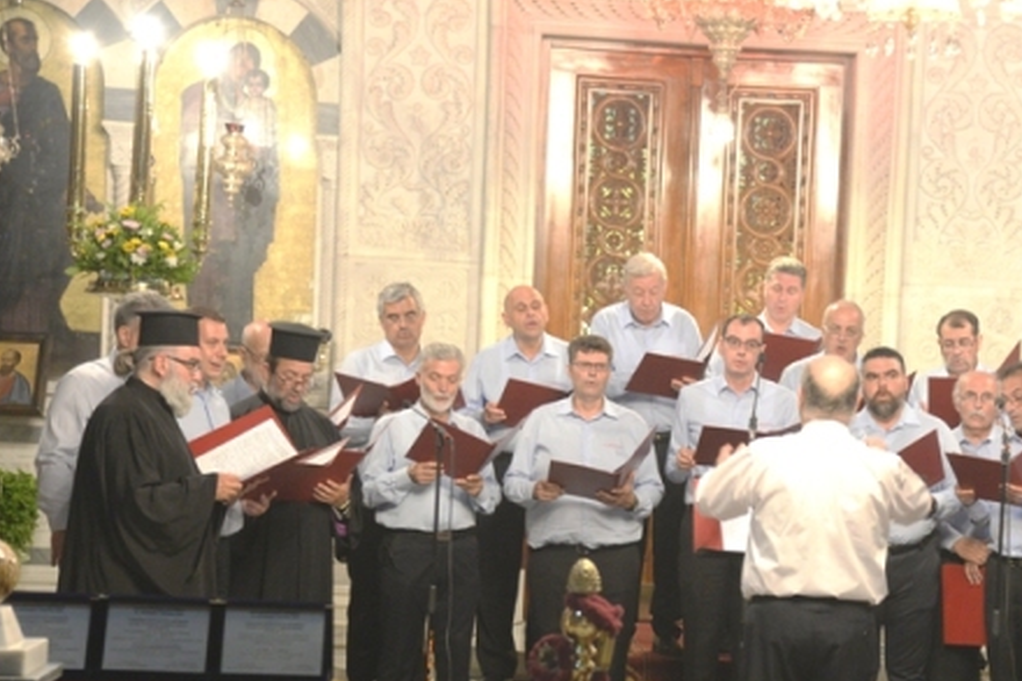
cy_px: 469
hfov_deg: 18.7
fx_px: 3093
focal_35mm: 109
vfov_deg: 12.5
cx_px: 727
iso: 3200
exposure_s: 1/30
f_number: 4
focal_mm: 75
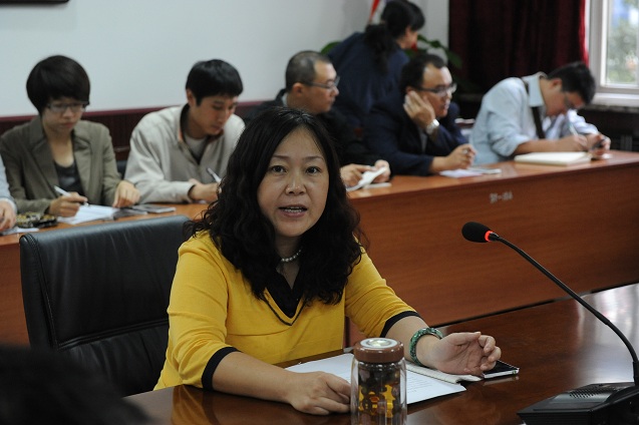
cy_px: 212
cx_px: 320
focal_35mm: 70
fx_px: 1242
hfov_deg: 28.9
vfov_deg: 19.4
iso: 3200
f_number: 5
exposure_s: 1/80
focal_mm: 70
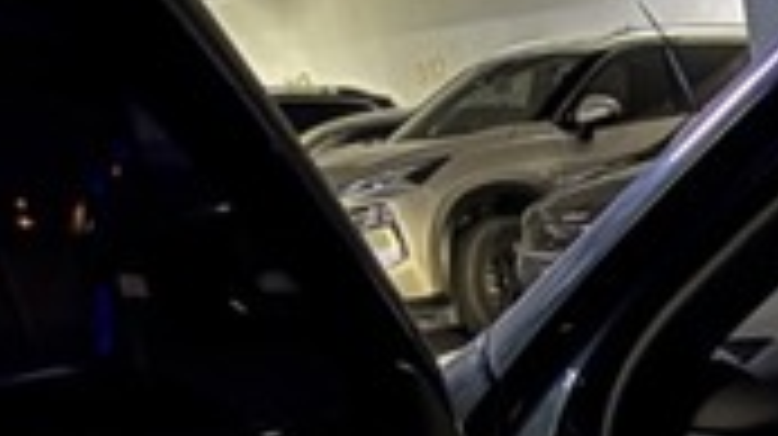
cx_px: 1039
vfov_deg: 17.9
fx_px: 1093
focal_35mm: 53
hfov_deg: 30.1
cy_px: 791
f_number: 2.2
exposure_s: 1/11
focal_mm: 2.22
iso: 1000
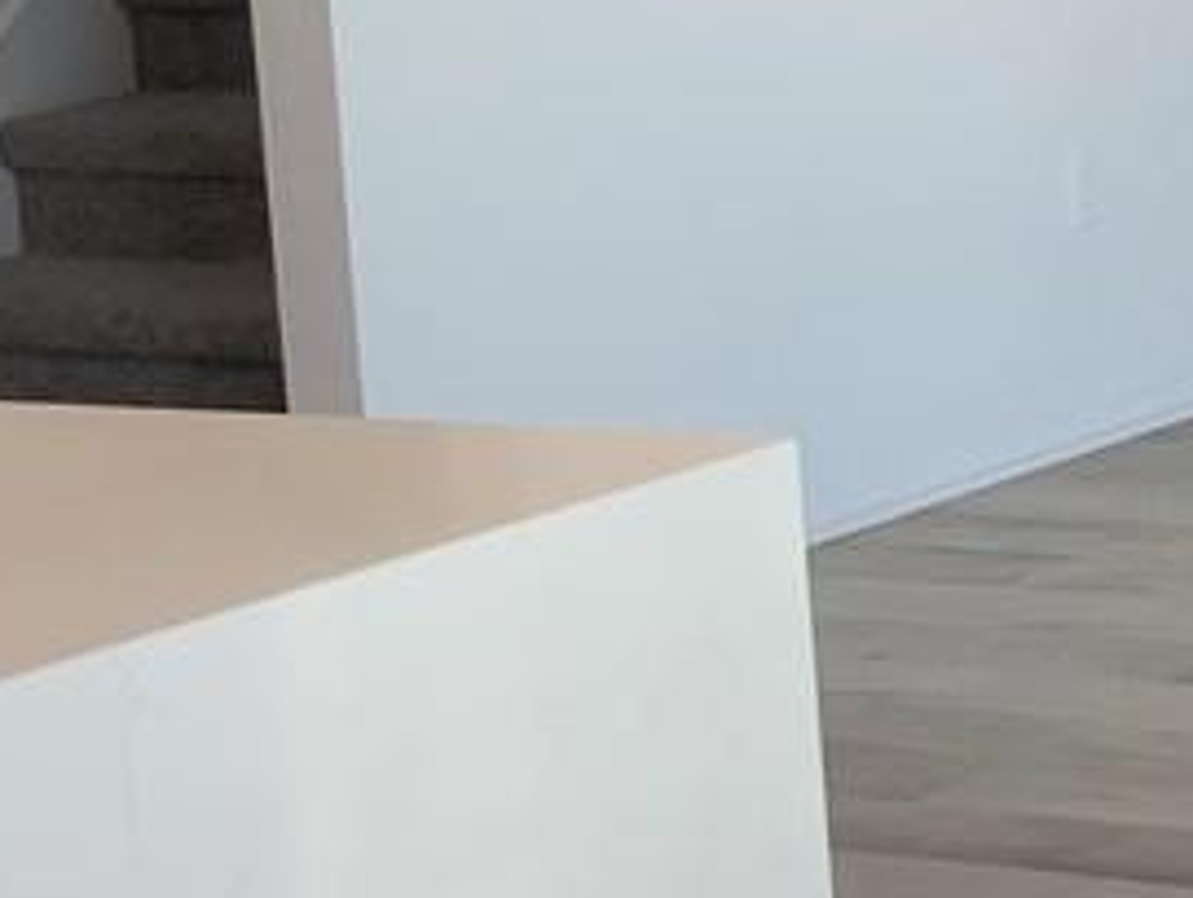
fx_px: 5901
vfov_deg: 8.7
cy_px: 238
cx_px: 1140
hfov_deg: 11.4
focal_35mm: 171
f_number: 1.8
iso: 25
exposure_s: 1/120
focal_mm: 3
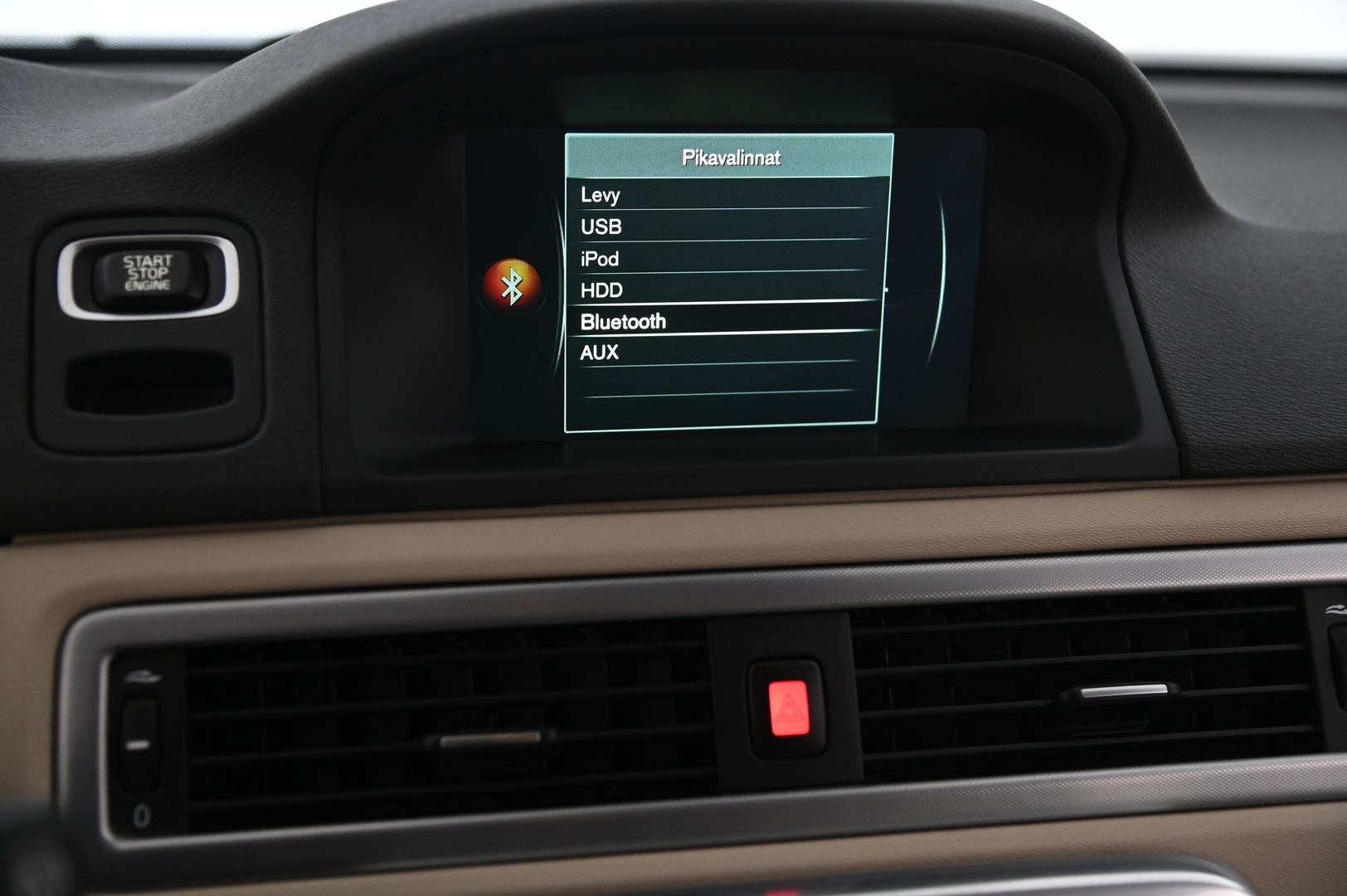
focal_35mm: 48
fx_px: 1794
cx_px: 674
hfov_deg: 41.1
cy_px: 448
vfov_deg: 28.0
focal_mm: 48
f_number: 4
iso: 2000
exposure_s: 1/40
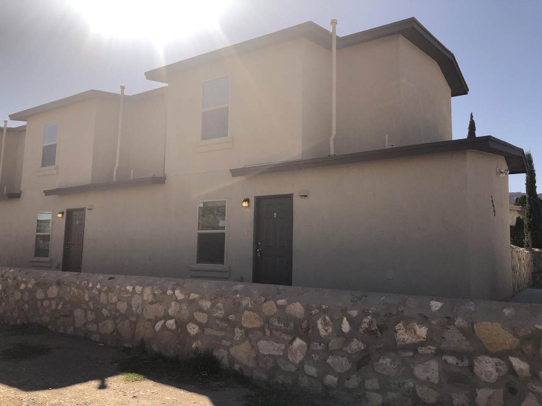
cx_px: 271
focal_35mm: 28
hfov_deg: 63.4
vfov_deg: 49.7
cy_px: 203
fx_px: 438
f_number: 1.8
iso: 25
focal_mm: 3.99
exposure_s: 1/2857
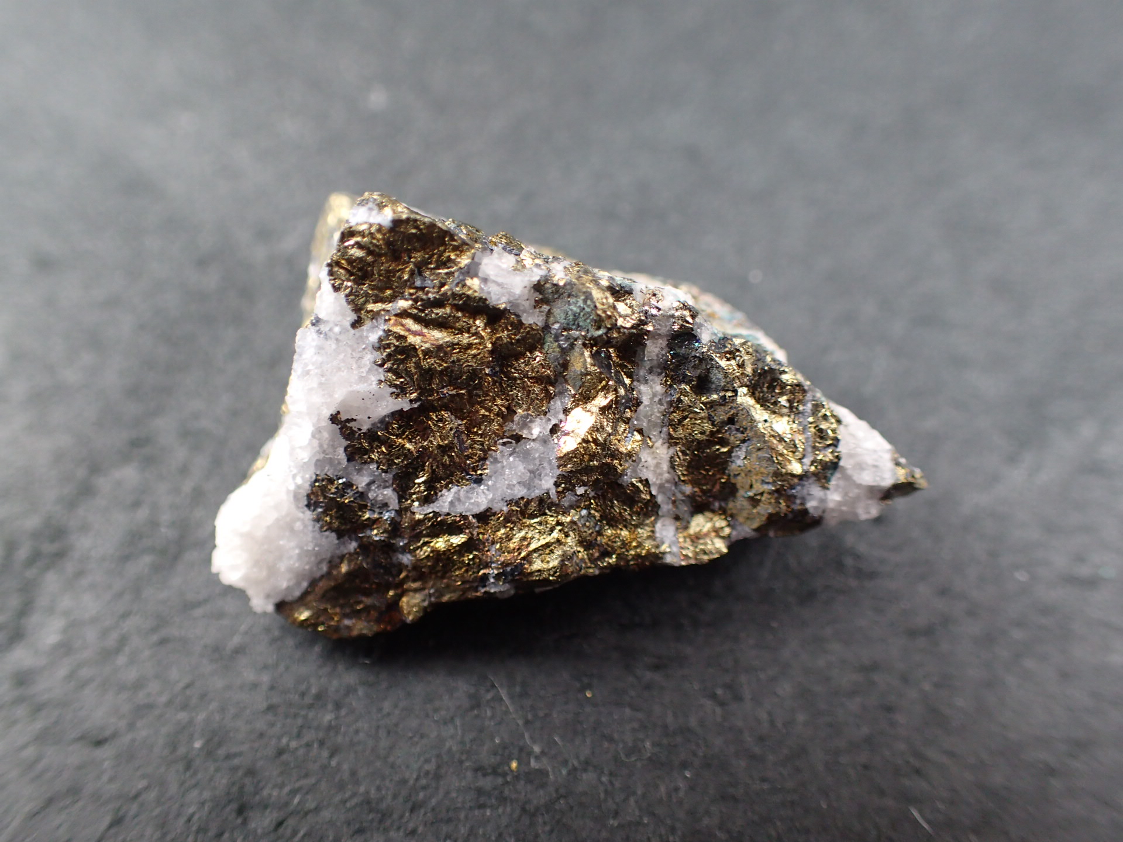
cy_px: 421
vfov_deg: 46.8
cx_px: 562
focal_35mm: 30
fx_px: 973
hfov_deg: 60.0
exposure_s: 1/125
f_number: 2.3
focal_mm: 5.5
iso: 250
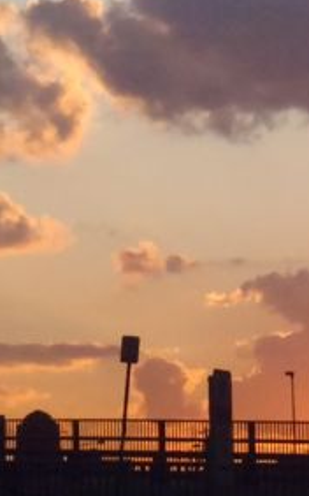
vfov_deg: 6.2
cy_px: 91
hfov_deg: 3.9
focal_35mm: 337
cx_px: 476
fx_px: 4545
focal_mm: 25
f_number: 16
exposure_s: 1/200
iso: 800
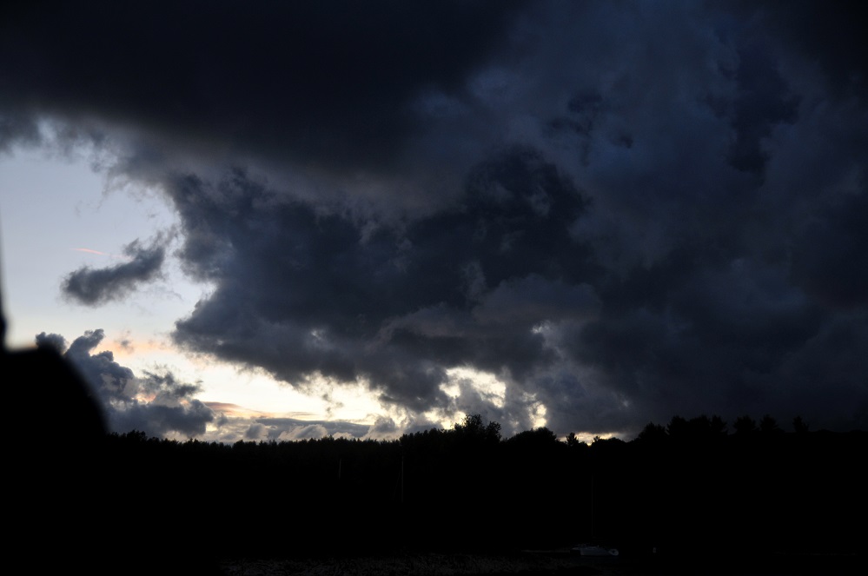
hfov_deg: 42.4
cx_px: 434
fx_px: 1120
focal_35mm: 46
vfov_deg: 28.9
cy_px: 288
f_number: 3.2
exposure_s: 1/640
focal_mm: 31
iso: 250
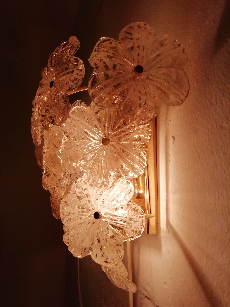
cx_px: 115
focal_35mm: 26
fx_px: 230
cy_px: 154
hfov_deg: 53.1
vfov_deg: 67.3
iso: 50
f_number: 2.2
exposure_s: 1/386
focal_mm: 3.46
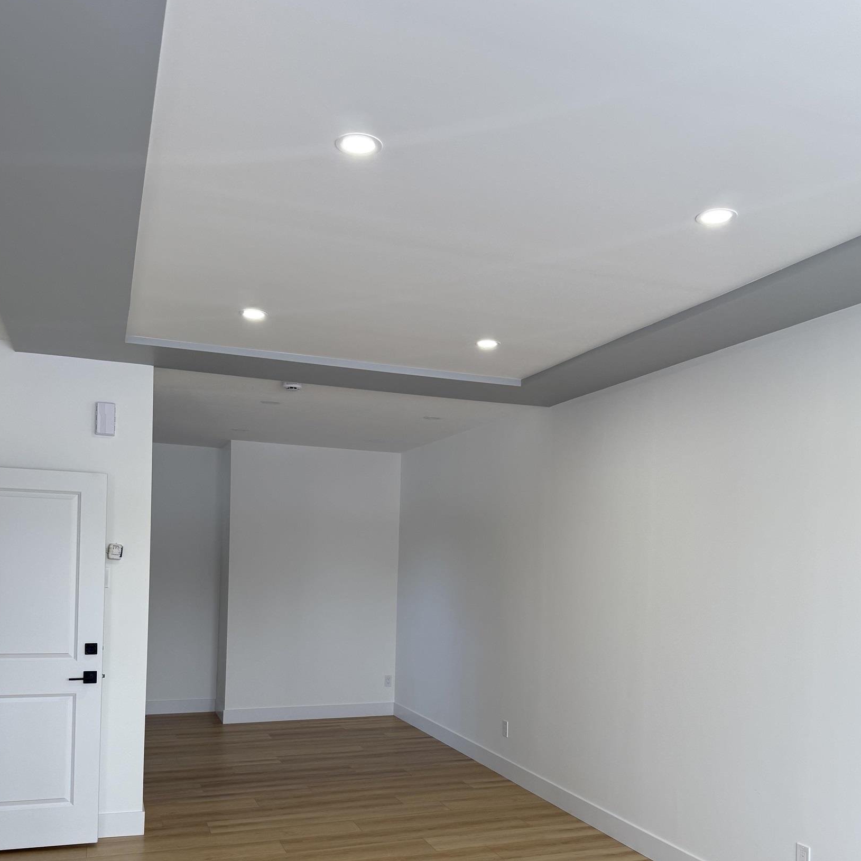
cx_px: 432
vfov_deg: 52.9
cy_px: 578
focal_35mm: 30
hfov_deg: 54.0
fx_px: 844
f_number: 1.78
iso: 125
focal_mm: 6.76
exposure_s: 1/243
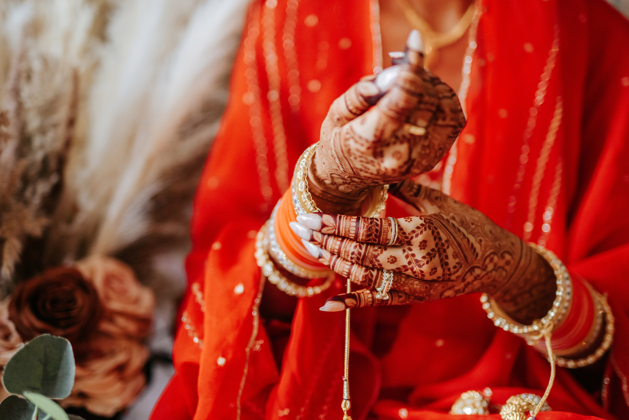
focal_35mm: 55
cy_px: 217
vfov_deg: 24.6
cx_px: 311
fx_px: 961
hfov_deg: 36.2
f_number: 1.4
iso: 800
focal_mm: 50
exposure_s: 1/160
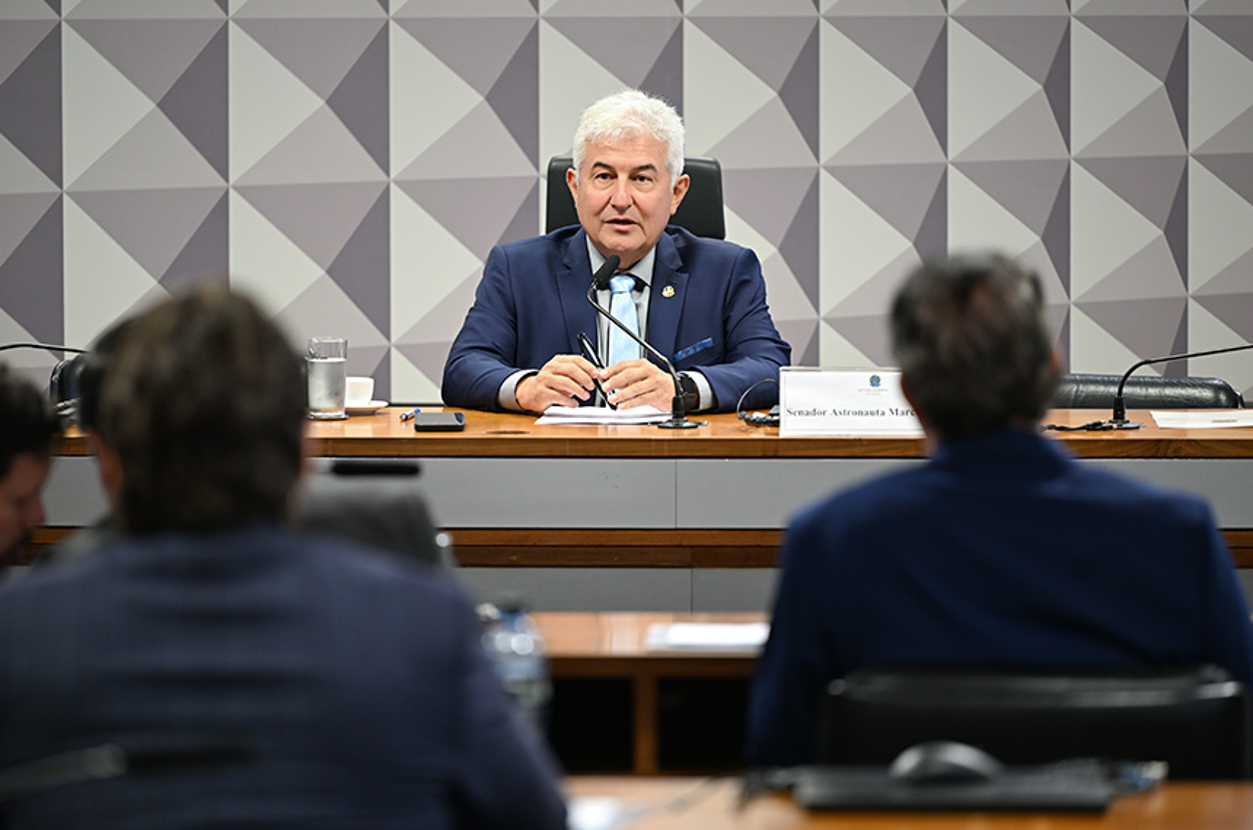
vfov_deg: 6.8
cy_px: 415
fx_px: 6948
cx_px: 626
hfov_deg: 10.3
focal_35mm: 200
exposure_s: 1/100
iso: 1250
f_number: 2.8
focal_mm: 200
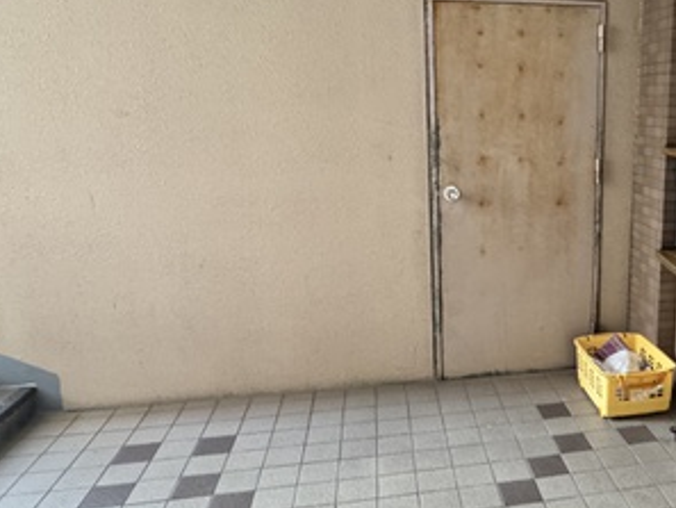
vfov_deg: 43.0
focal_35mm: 33
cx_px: 526
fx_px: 645
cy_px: 238
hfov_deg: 52.3
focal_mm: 2.22
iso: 800
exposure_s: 1/60
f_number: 2.2
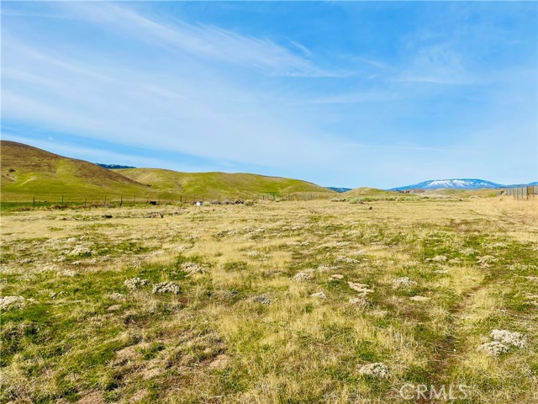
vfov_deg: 54.9
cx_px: 269
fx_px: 389
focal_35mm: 25
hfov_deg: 69.4
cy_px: 202
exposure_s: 1/5618
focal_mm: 5.1
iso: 32
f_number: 1.6
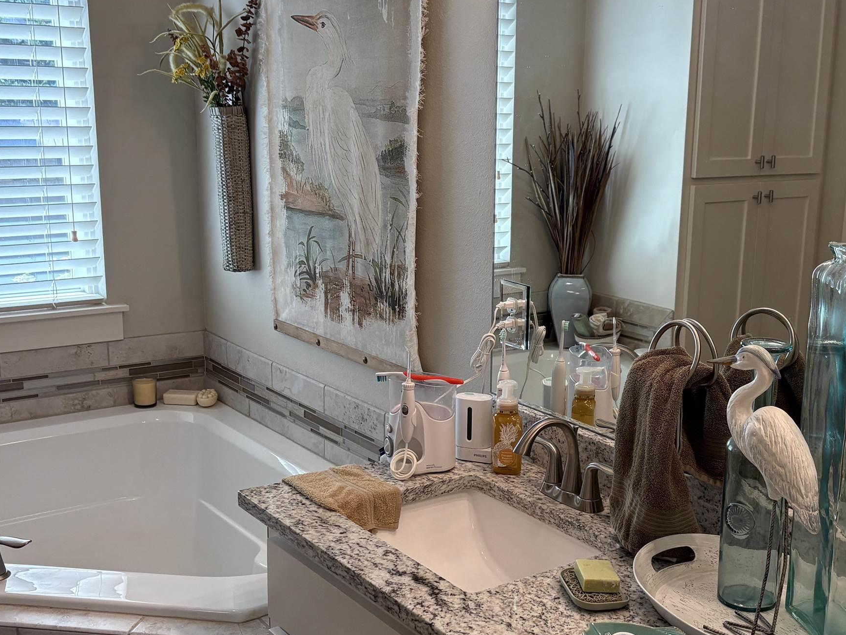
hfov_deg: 40.9
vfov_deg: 31.5
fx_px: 1124
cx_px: 543
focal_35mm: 46
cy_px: 354
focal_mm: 5.96
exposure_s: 1/215
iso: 125
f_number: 1.6
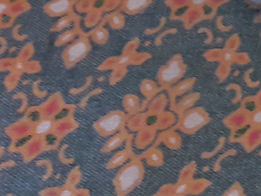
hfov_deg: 9.2
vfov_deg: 8.4
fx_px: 1304
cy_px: -105
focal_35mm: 173
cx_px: 773
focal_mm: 3.7
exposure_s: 1/33
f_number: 1.9
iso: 50
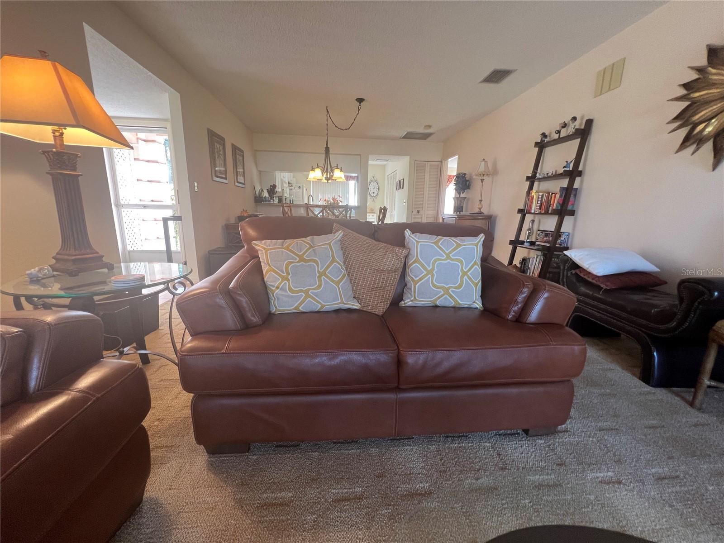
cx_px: 362
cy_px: 272
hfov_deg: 106.2
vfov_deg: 89.9
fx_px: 272
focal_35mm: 13
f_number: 1.8
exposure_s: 1/60
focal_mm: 1.57
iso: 160
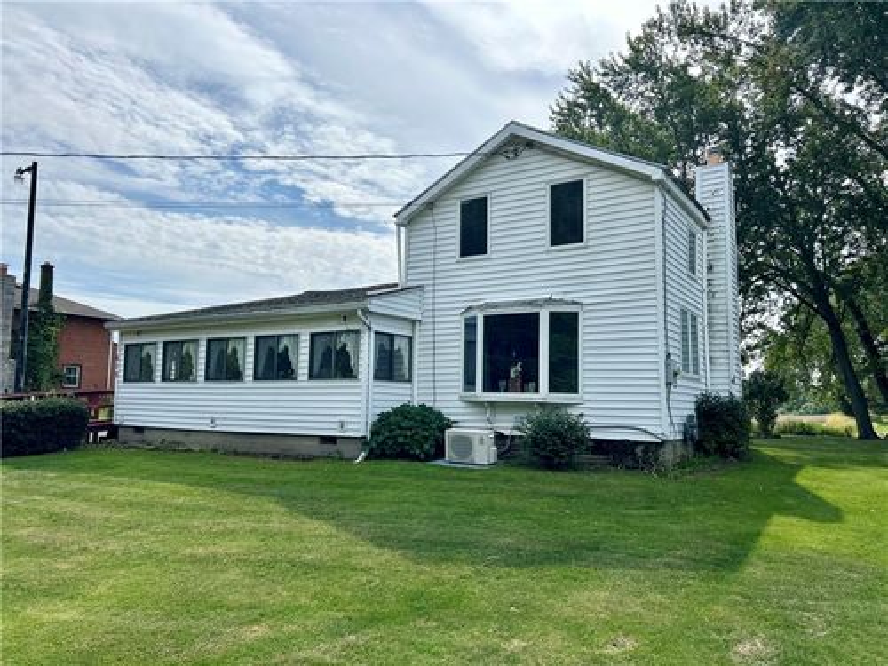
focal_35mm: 26
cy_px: 333
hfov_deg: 67.3
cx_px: 444
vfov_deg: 53.1
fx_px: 667
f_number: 1.5
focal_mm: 5.7
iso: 50
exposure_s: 1/7463
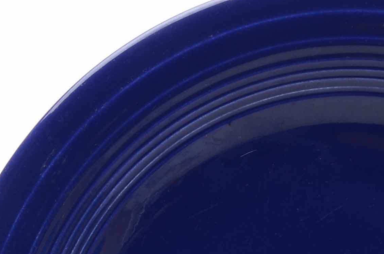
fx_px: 2512
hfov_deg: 8.7
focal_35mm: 236
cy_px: 437
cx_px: -19
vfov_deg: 5.7
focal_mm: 36
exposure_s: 1/160
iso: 100
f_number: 20
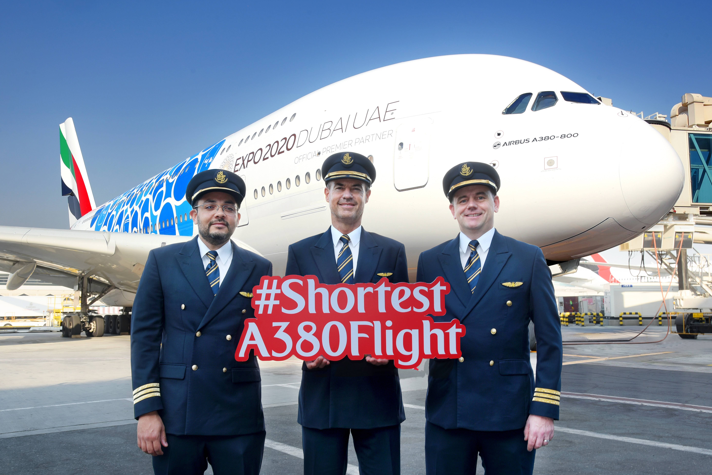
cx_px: 355
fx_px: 613
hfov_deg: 60.3
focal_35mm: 31
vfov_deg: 42.3
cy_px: 233
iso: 100
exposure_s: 1/40
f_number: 11
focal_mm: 30
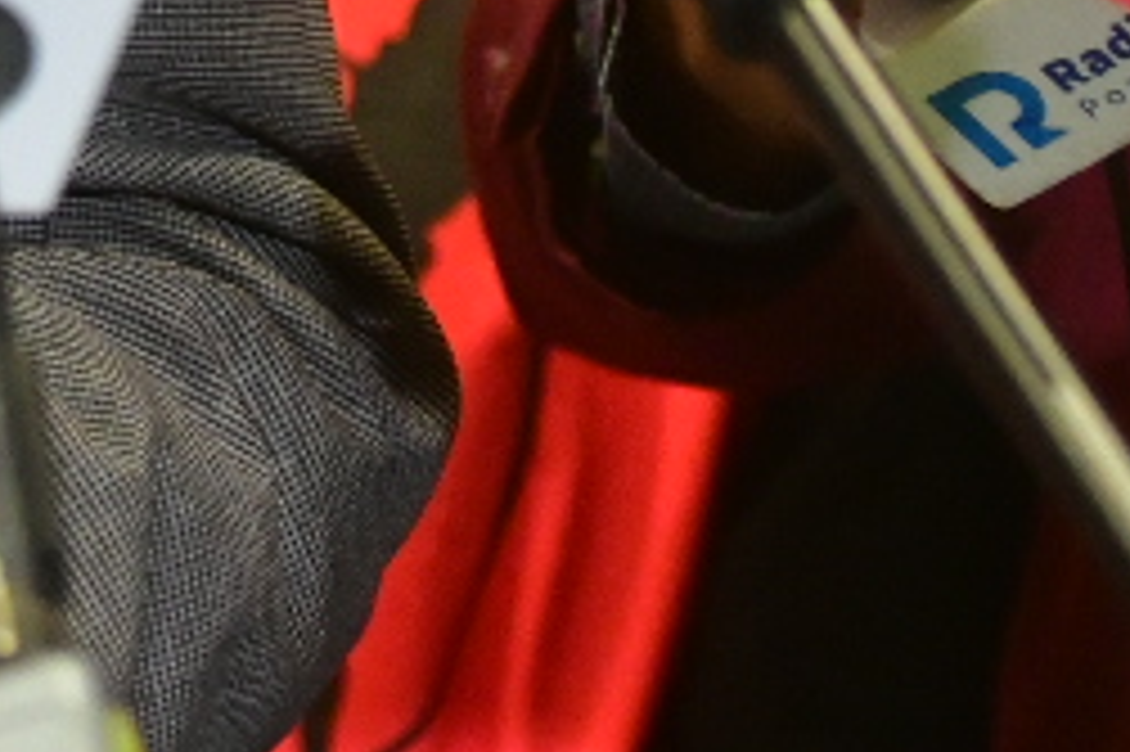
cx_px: -68
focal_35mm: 556
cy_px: -883
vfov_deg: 2.5
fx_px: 17440
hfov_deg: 3.7
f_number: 2.8
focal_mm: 86
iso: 1600
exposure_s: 1/125
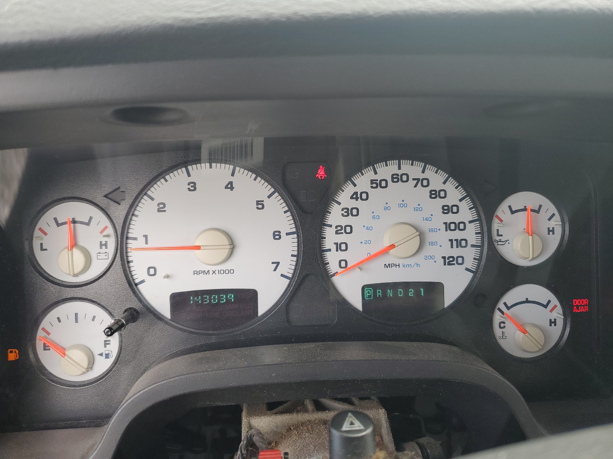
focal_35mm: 26
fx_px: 460
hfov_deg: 67.3
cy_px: 230
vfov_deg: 53.1
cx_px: 306
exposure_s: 1/189
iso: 50
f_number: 1.5
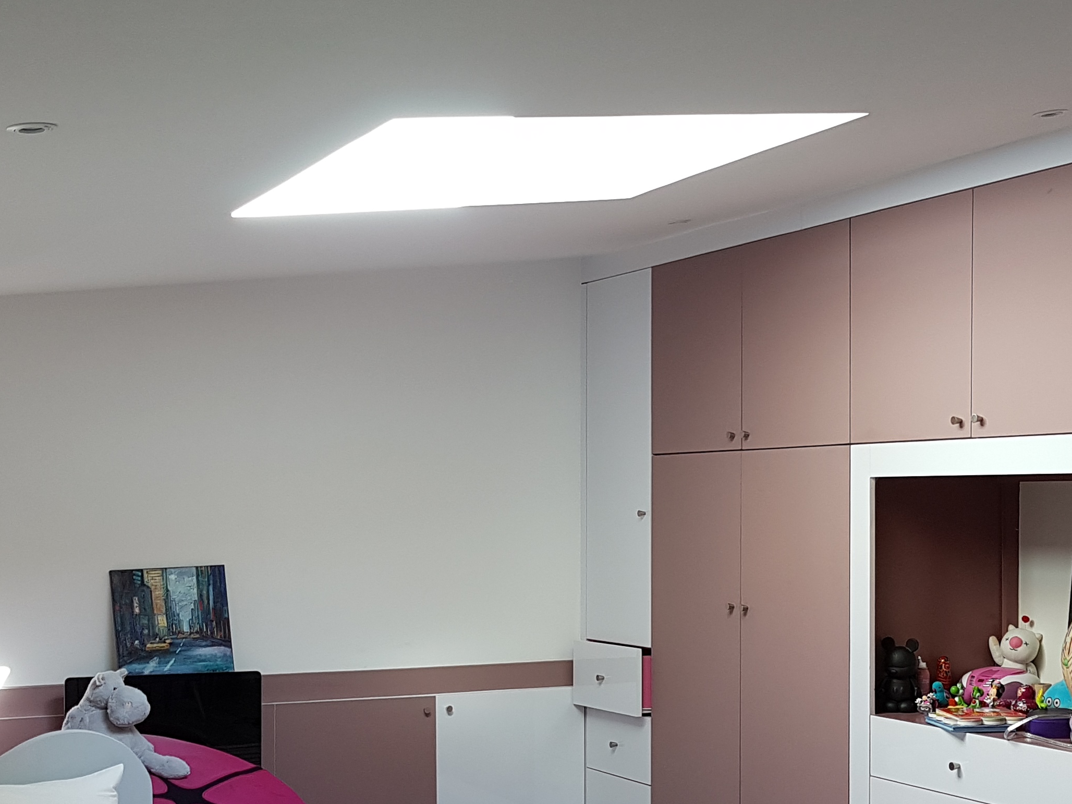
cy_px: 513
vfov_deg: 28.4
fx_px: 1579
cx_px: 631
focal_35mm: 51
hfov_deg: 37.4
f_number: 1.7
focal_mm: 4.2
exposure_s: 1/50
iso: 50
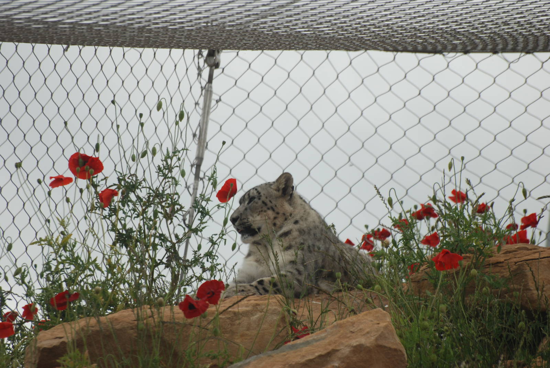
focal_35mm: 450
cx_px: 275
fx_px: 6883
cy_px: 184
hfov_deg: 4.6
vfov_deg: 3.1
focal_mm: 300
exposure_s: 1/500
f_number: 5.6
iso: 250
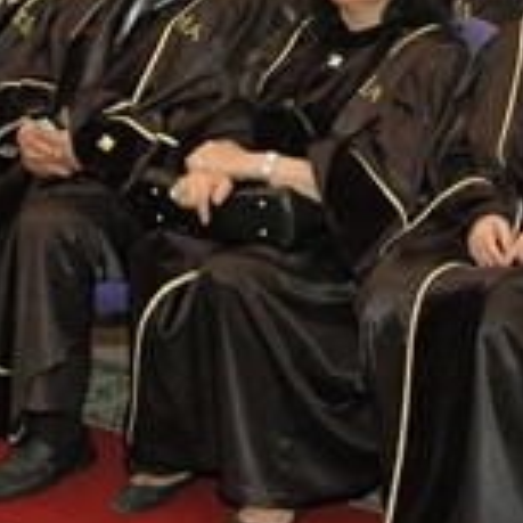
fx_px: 1641
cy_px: 65
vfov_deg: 17.9
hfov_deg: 18.1
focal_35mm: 96
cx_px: 267
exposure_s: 1/60
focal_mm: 18
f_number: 5.6
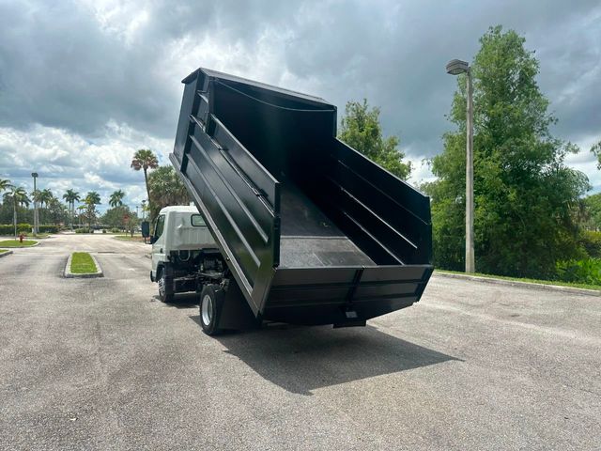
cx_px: 300
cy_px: 226
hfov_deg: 71.6
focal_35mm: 24
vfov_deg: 56.8
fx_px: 417
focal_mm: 6.86
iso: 80
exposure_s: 1/4545
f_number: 1.78
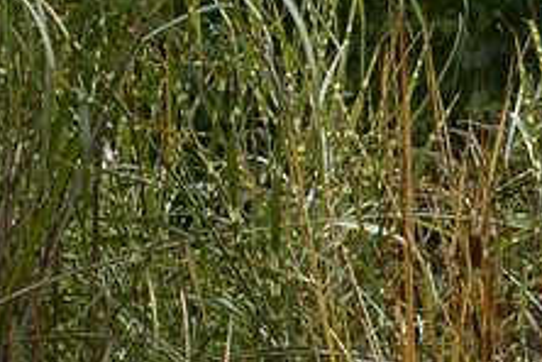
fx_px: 3959
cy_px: 452
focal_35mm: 263
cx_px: 623
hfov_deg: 7.8
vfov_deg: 5.2
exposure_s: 1/80
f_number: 7.1
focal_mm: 24
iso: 200
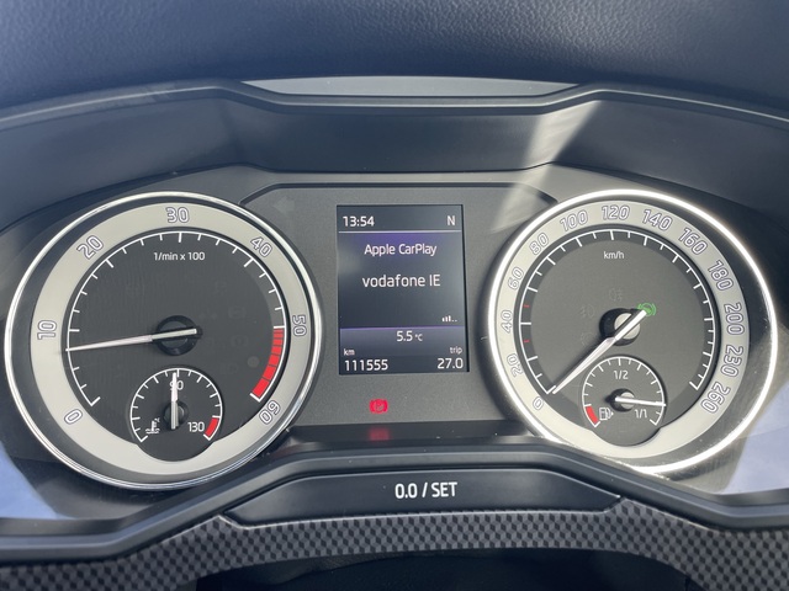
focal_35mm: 26
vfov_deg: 53.1
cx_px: 394
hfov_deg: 67.3
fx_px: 593
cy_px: 296
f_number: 1.6
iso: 125
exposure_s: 1/118
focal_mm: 4.2
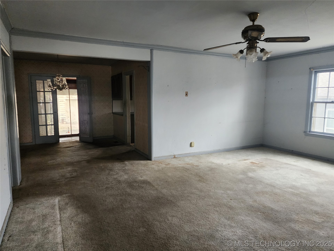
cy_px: 126
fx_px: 222
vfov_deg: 58.9
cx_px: 167
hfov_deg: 73.9
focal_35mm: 23
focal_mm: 6.4
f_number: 1.8
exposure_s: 1/120
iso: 640
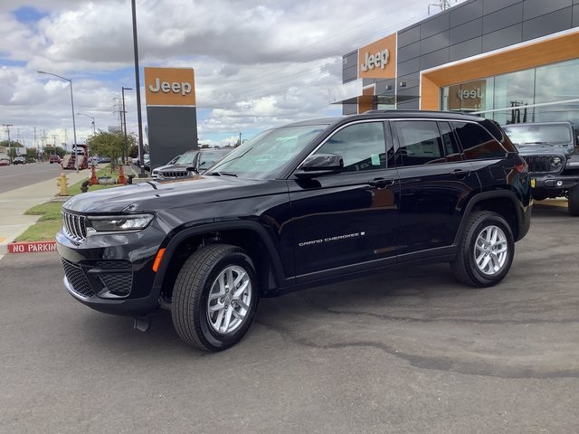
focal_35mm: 31
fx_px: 519
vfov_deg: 45.4
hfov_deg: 58.4
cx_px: 290
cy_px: 217
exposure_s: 1/727
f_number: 2.4
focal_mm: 3.3
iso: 25
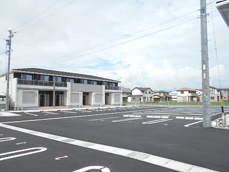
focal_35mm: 26
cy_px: 86
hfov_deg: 67.3
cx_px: 114
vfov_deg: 53.1
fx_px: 172
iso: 80
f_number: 3.2
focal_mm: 4.6
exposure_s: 1/800
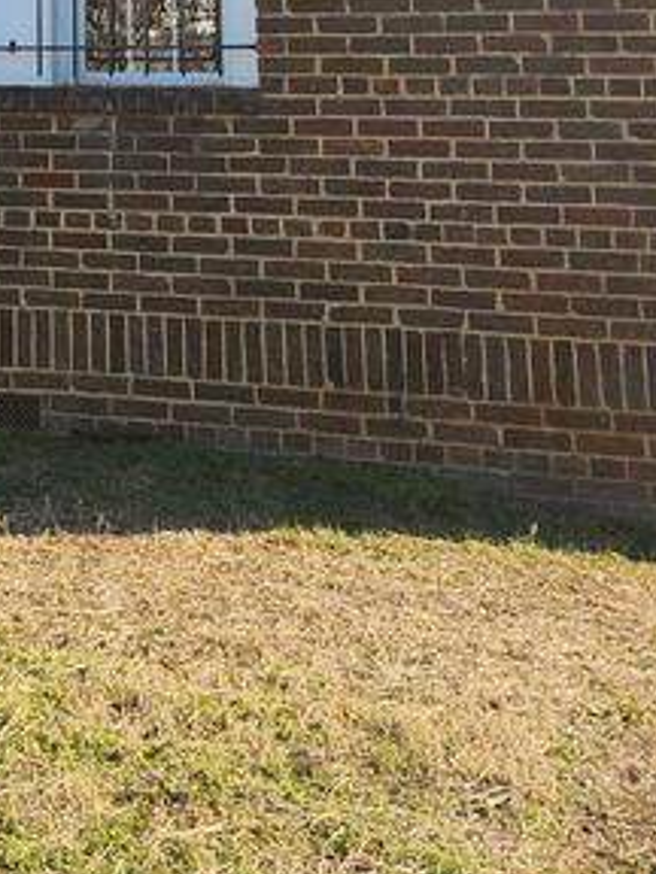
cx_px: -319
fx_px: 2274
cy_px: -261
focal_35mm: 90
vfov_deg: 20.0
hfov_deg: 15.2
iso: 50
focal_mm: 5
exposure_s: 1/1276
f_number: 1.8
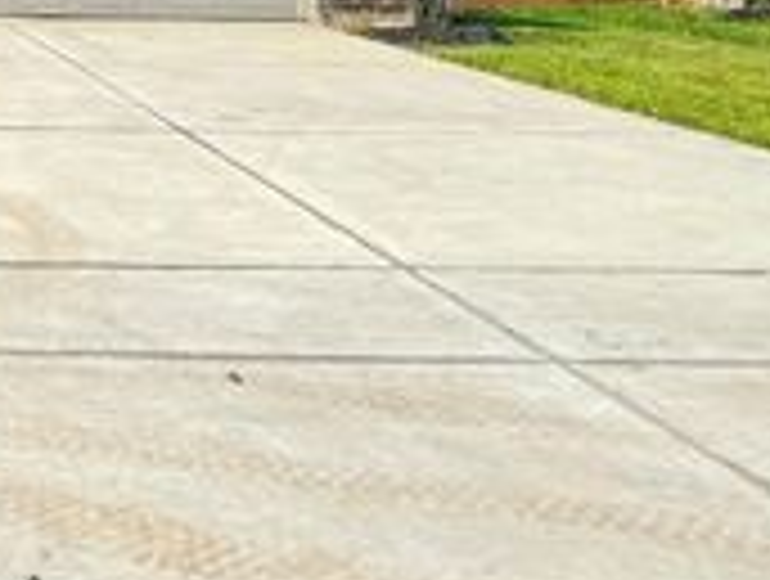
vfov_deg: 19.3
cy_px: -200
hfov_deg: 23.5
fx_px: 1560
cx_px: -306
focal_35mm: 70
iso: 80
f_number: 1.78
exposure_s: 1/1869
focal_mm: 6.76
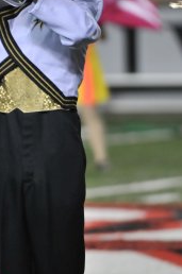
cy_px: 126
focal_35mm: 698
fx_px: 5314
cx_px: 18
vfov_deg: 3.0
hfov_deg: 2.0
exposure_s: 1/500
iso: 800
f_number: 2.8
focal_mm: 200
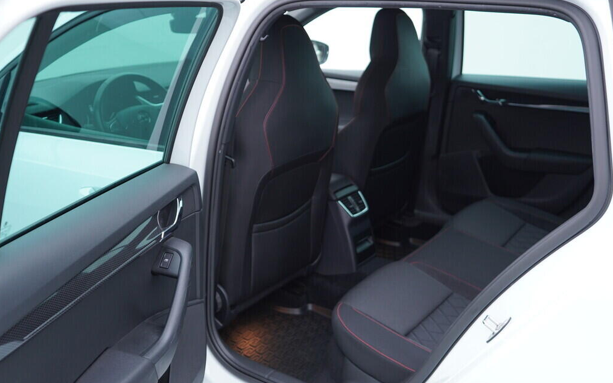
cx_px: 306
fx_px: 618
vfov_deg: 34.4
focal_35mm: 37
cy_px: 202
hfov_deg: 52.7
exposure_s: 1/40
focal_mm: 24
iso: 160
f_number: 2.8
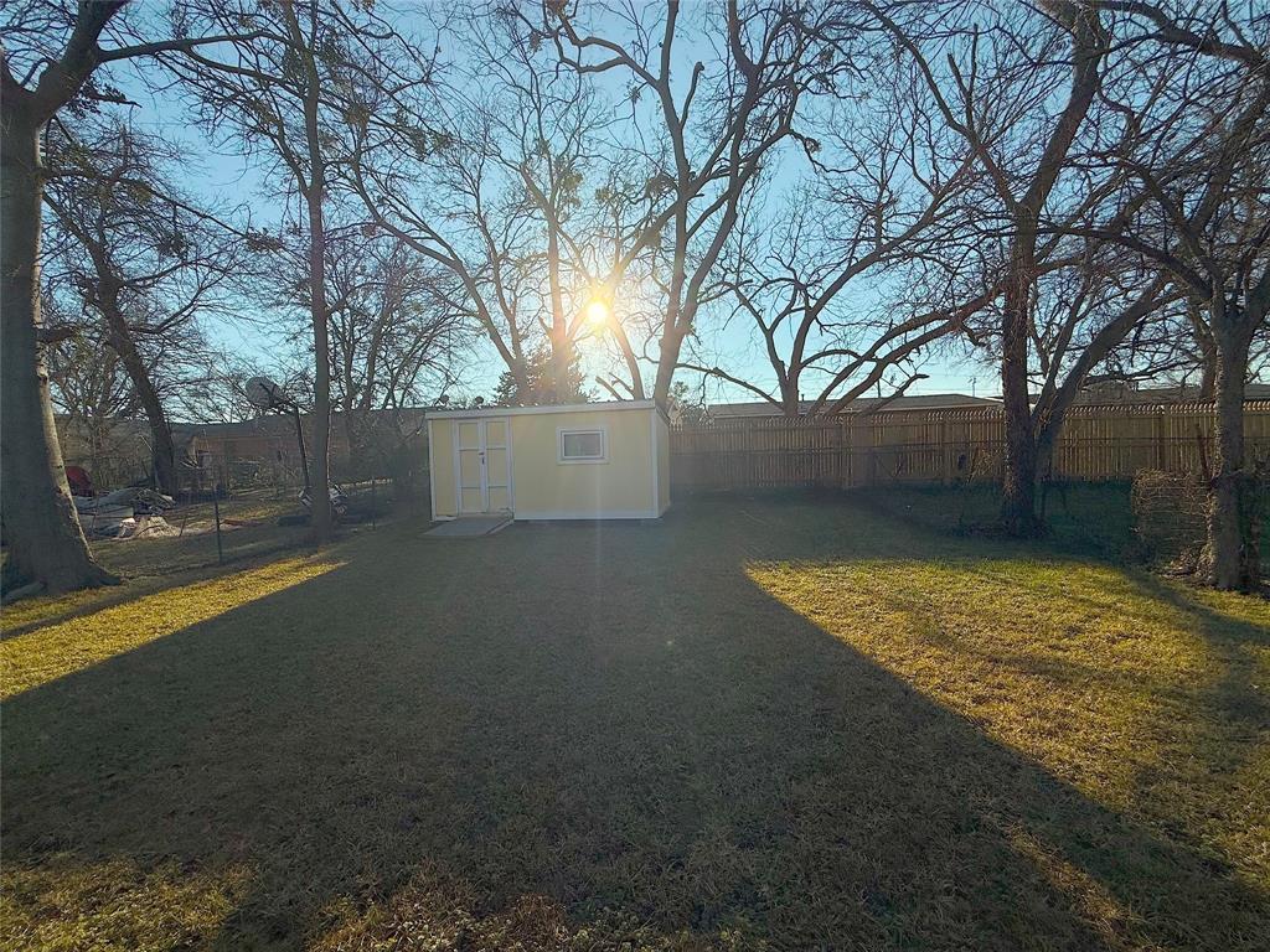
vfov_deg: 85.7
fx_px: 514
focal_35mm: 14
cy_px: 476
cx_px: 635
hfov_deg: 102.1
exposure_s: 1/3891
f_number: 2.2
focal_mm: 2.22
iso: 50
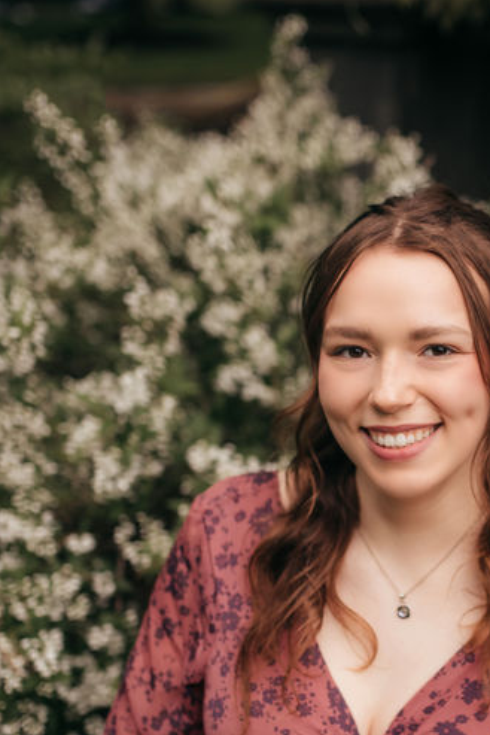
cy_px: 504
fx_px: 1448
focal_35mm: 71
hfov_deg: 18.9
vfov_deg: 28.2
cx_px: 436
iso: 400
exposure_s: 1/400
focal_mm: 35
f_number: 1.8
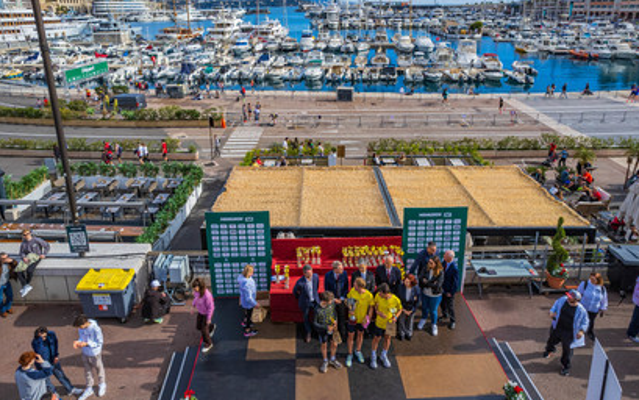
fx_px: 401
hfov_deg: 77.1
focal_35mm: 23
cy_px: 205
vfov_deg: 53.0
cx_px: 314
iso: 100
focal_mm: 8.4
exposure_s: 1/1600
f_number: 2.8
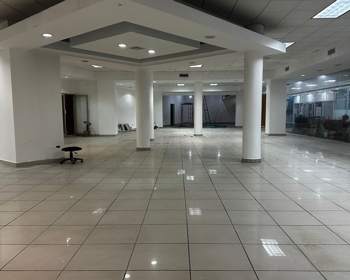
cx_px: 175
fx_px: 311
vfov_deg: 48.5
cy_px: 143
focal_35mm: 30
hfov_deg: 58.8
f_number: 1.78
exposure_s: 1/60
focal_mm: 6.86
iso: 200
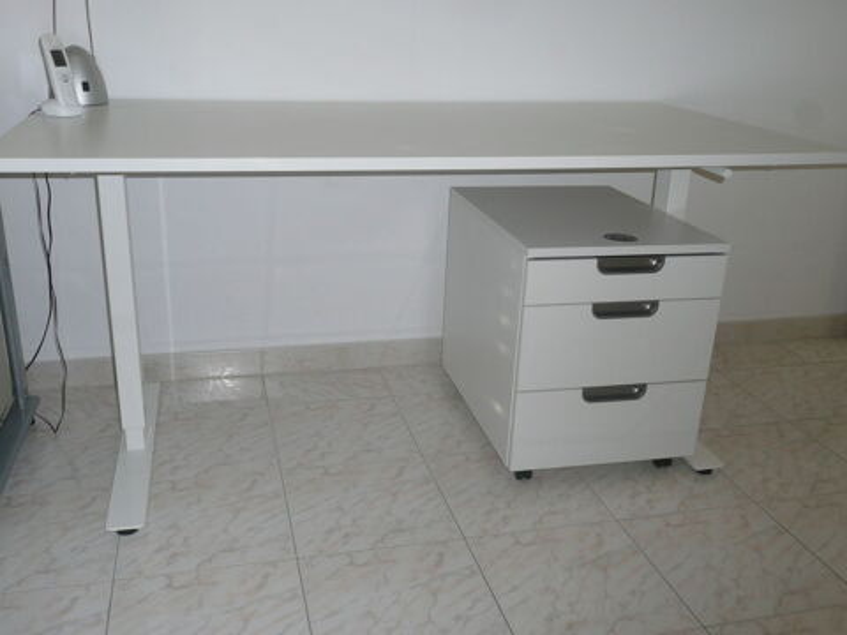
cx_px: 424
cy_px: 318
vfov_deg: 41.8
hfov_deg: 54.0
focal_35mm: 34
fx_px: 832
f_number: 3.6
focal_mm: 5.5
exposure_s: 1/30
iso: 100
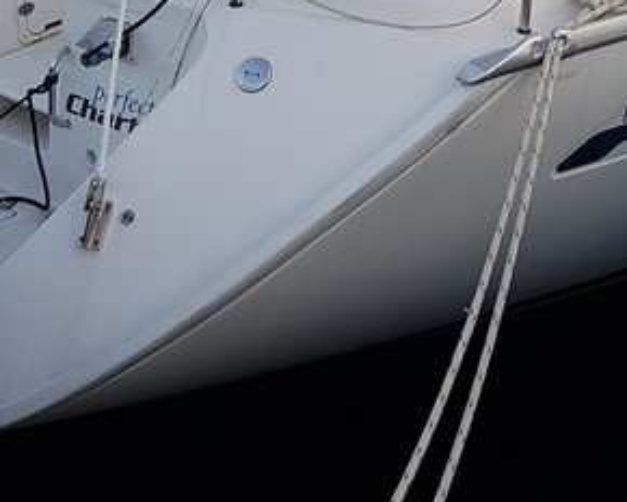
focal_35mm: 84
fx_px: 1559
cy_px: -268
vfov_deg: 16.5
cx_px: 502
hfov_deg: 22.4
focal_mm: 4.2
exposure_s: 1/169
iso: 40
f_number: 1.7
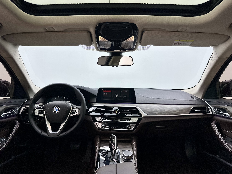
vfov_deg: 56.8
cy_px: 87
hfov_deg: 71.6
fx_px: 161
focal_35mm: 24
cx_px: 116
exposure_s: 1/244
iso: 80
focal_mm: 6.86
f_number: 1.78
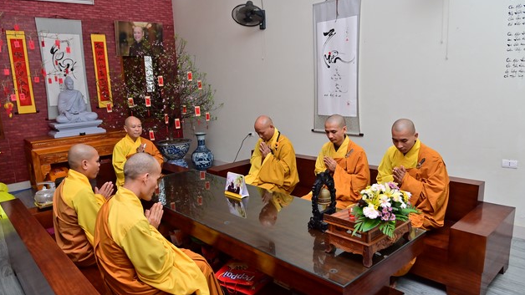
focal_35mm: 26
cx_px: 259
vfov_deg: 44.3
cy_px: 159
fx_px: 362
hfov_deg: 71.9
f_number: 5.6
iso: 800
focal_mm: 24
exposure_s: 1/200
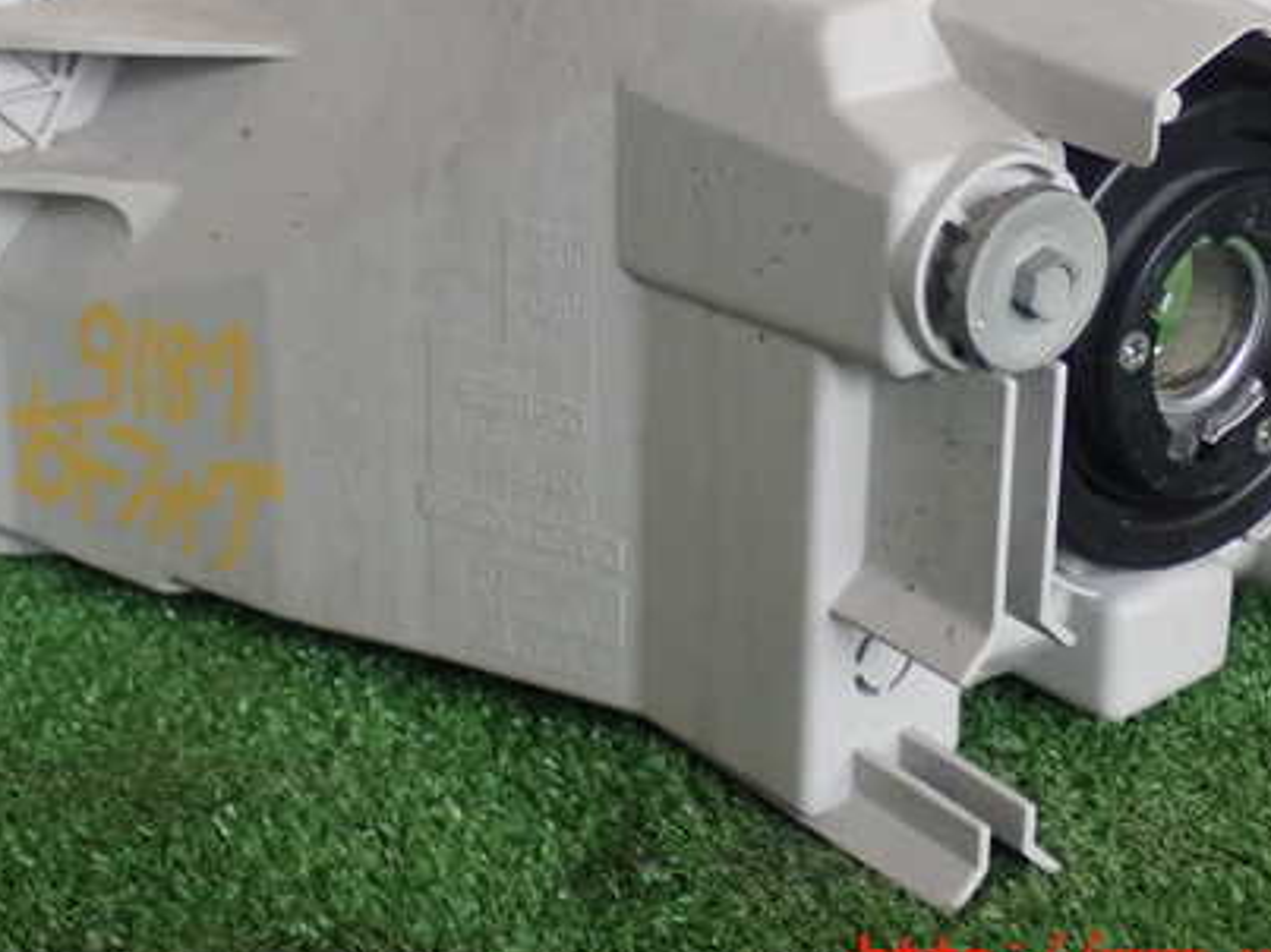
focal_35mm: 79
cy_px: 296
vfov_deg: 18.6
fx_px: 2900
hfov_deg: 24.7
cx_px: 624
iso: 800
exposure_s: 1/200
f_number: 3.4
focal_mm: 9.61
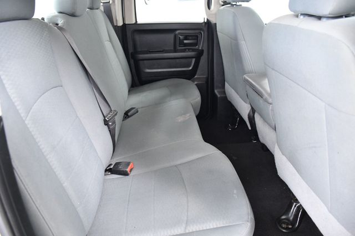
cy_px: 118
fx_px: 266
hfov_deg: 67.4
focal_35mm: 27
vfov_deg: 47.9
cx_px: 178
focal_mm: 18
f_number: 3.5
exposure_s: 1/50
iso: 2500
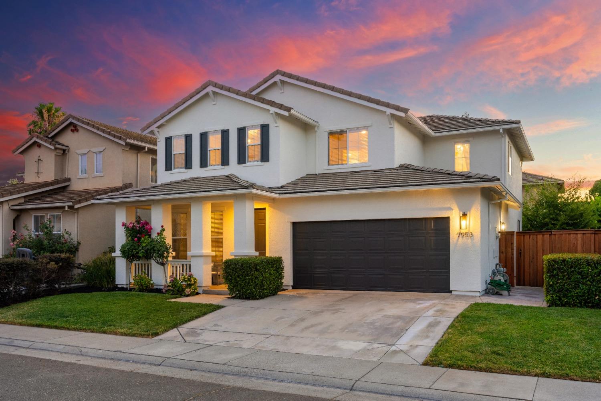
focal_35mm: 30
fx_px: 501
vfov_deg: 43.6
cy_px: 200
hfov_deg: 61.9
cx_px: 300
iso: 320
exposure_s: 1/2.5
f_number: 6.3
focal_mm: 20
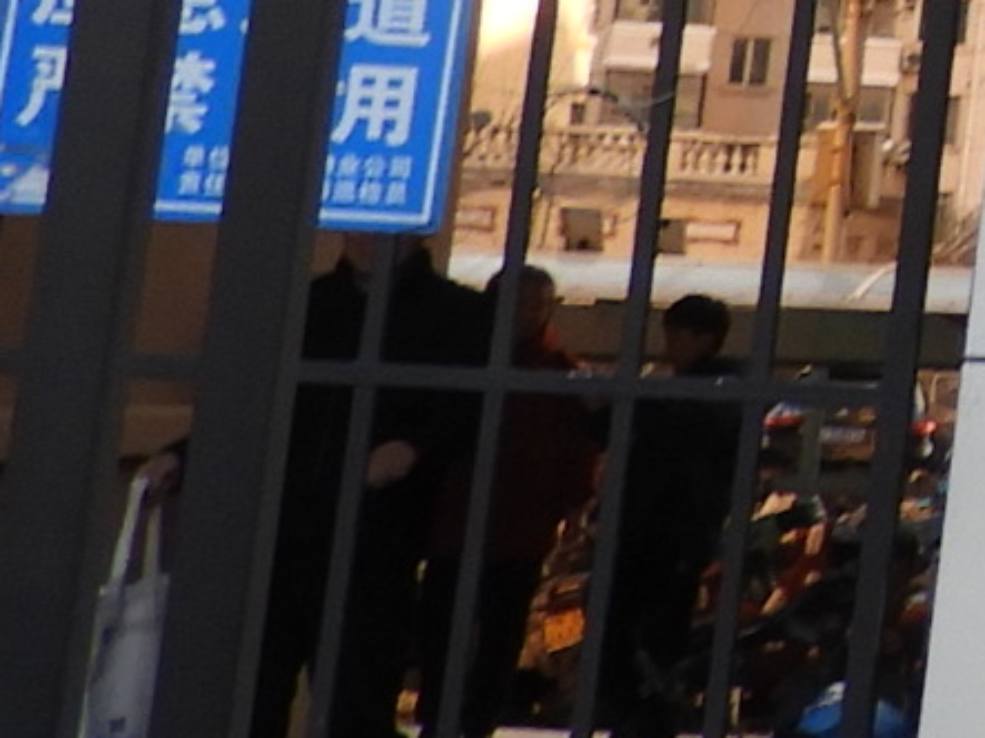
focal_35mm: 177
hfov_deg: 9.2
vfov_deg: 8.1
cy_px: -656
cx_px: 2857
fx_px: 5035
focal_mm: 4.3
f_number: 3.3
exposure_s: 1/100
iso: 100
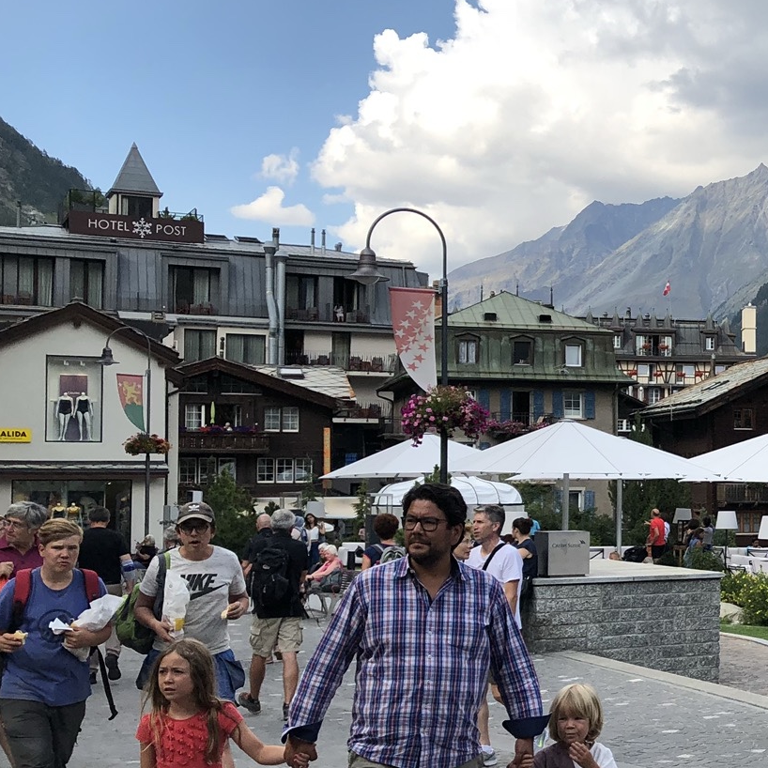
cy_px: 423
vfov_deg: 27.7
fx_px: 1556
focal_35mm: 62
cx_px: 913
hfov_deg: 25.1
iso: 20
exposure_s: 1/1091
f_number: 1.8
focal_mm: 4
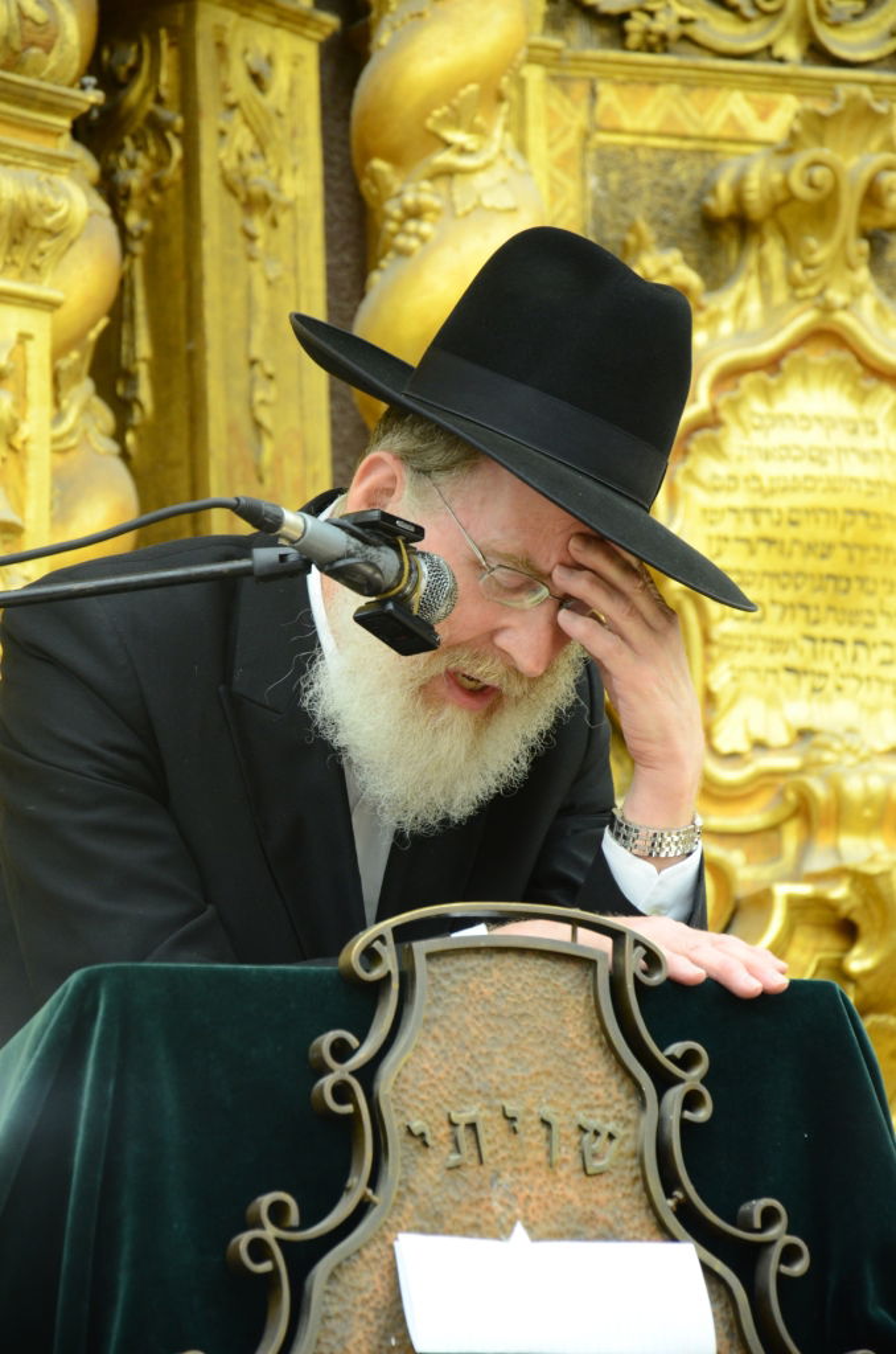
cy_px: 677
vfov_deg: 13.1
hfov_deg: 8.7
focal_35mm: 158
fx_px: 5908
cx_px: 448
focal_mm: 105
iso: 1000
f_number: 5.6
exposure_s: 1/80
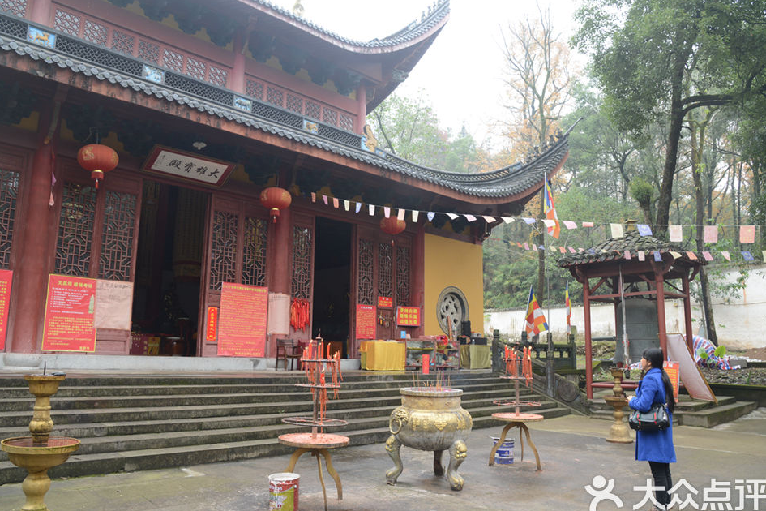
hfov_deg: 69.4
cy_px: 260
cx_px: 373
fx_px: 553
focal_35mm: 26
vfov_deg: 49.6
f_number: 7.1
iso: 320
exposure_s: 1/40
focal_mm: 24
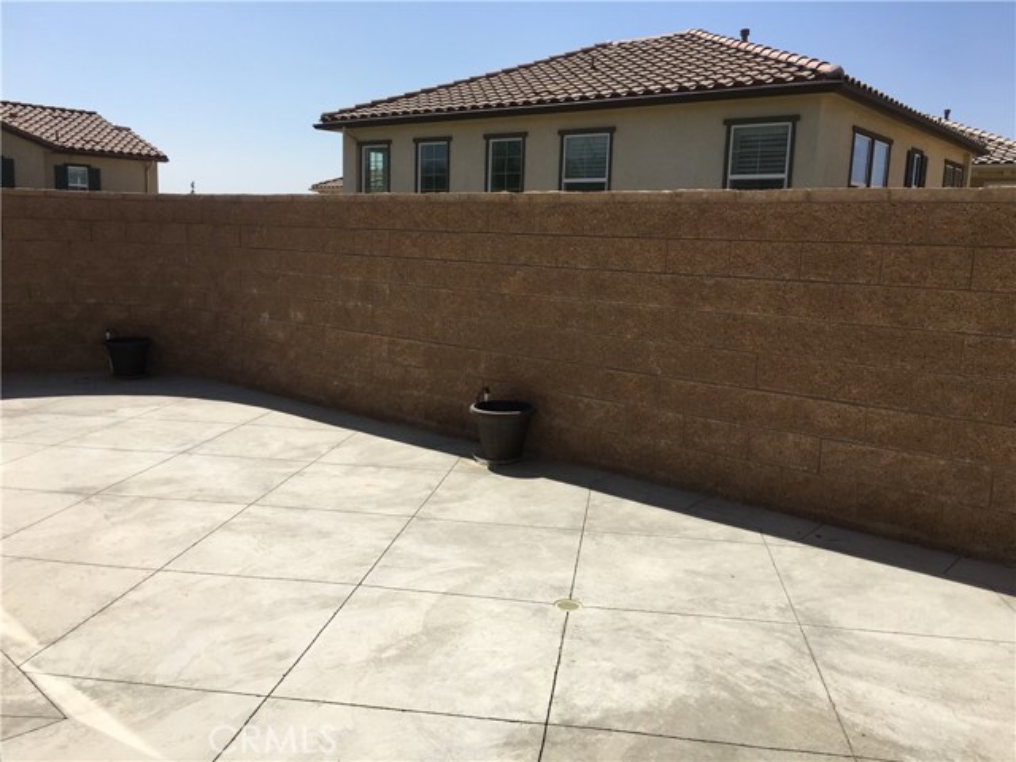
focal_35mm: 29
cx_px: 508
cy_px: 381
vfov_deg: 48.2
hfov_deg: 61.7
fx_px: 851
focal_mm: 4.15
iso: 25
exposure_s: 1/2079
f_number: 2.2
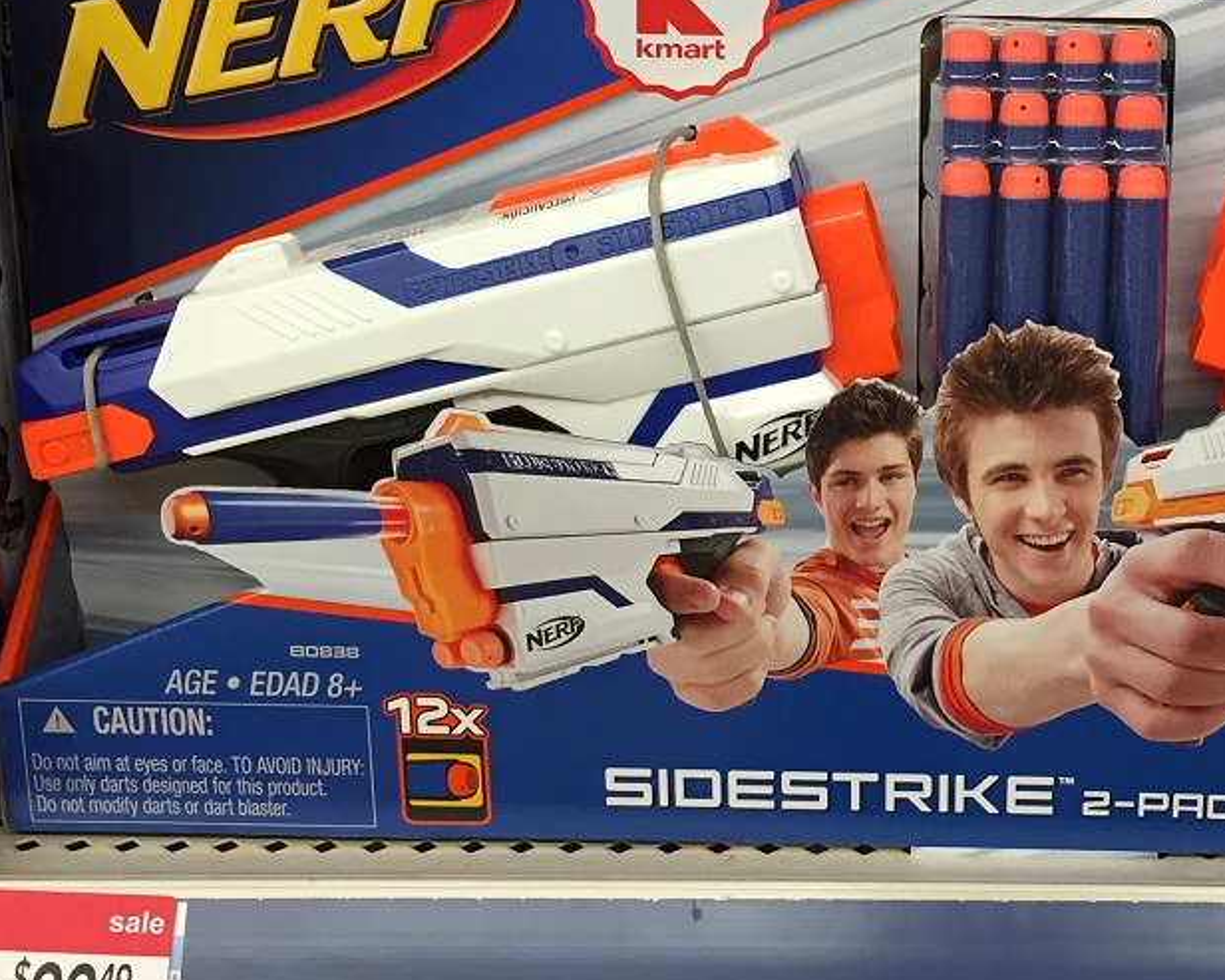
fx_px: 2176
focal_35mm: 60
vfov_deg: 25.3
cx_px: 915
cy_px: 376
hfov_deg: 30.9
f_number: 2.2
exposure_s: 1/30
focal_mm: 4.15
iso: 80
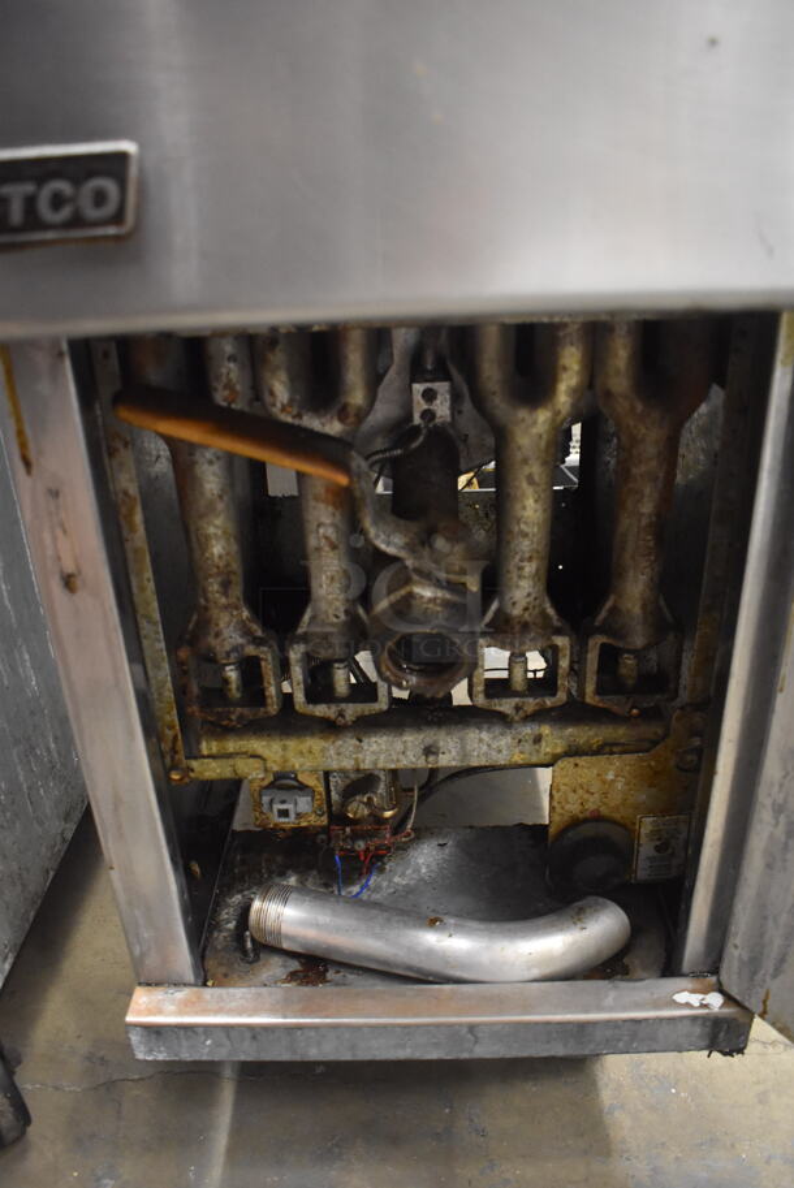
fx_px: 892
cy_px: 594
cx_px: 397
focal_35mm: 27
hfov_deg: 48.0
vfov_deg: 67.3
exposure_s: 1/30
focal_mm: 18
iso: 3200
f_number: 3.5
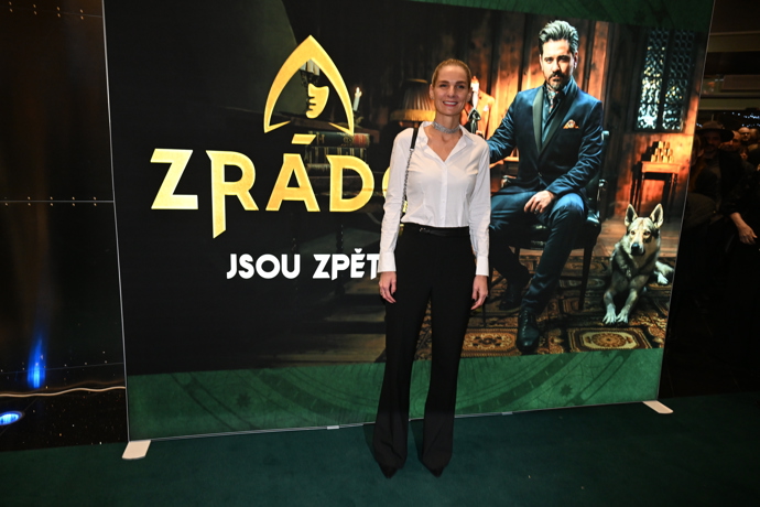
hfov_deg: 73.7
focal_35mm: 24
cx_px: 380
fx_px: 507
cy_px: 254
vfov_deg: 53.1
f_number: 5
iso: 2500
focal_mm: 24
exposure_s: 1/125
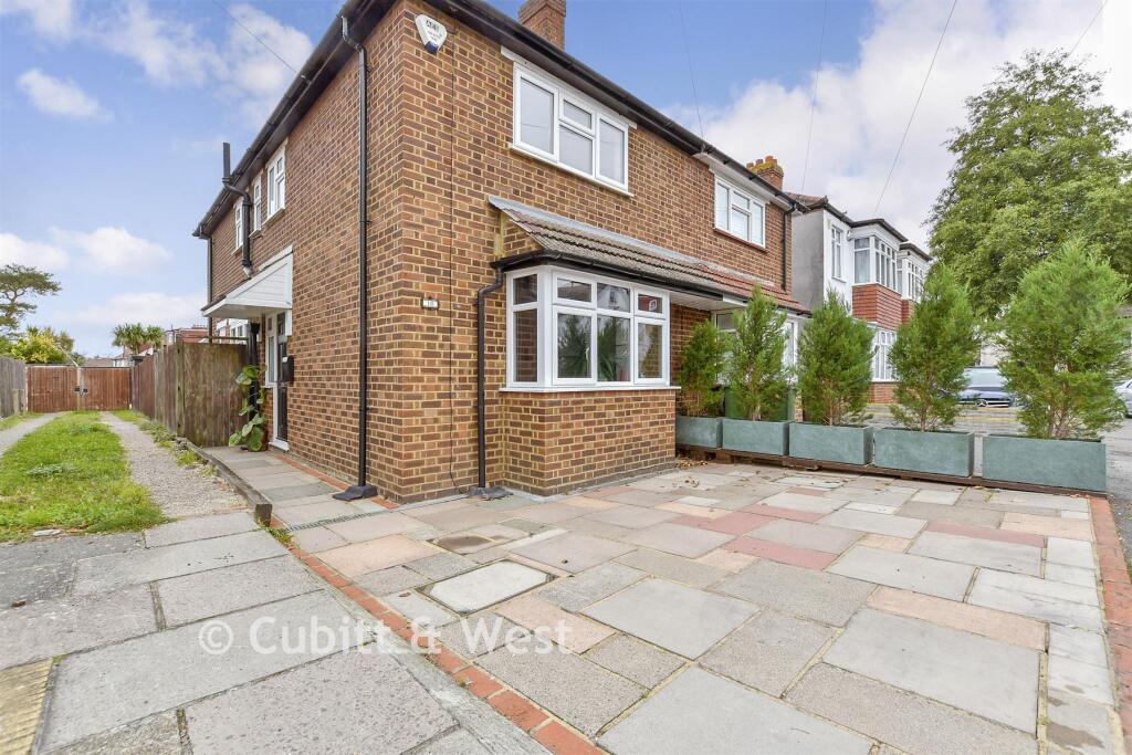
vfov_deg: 77.3
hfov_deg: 100.4
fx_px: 472
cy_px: 378
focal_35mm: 15
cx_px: 566
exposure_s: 1/40
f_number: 8
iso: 160
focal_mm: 10
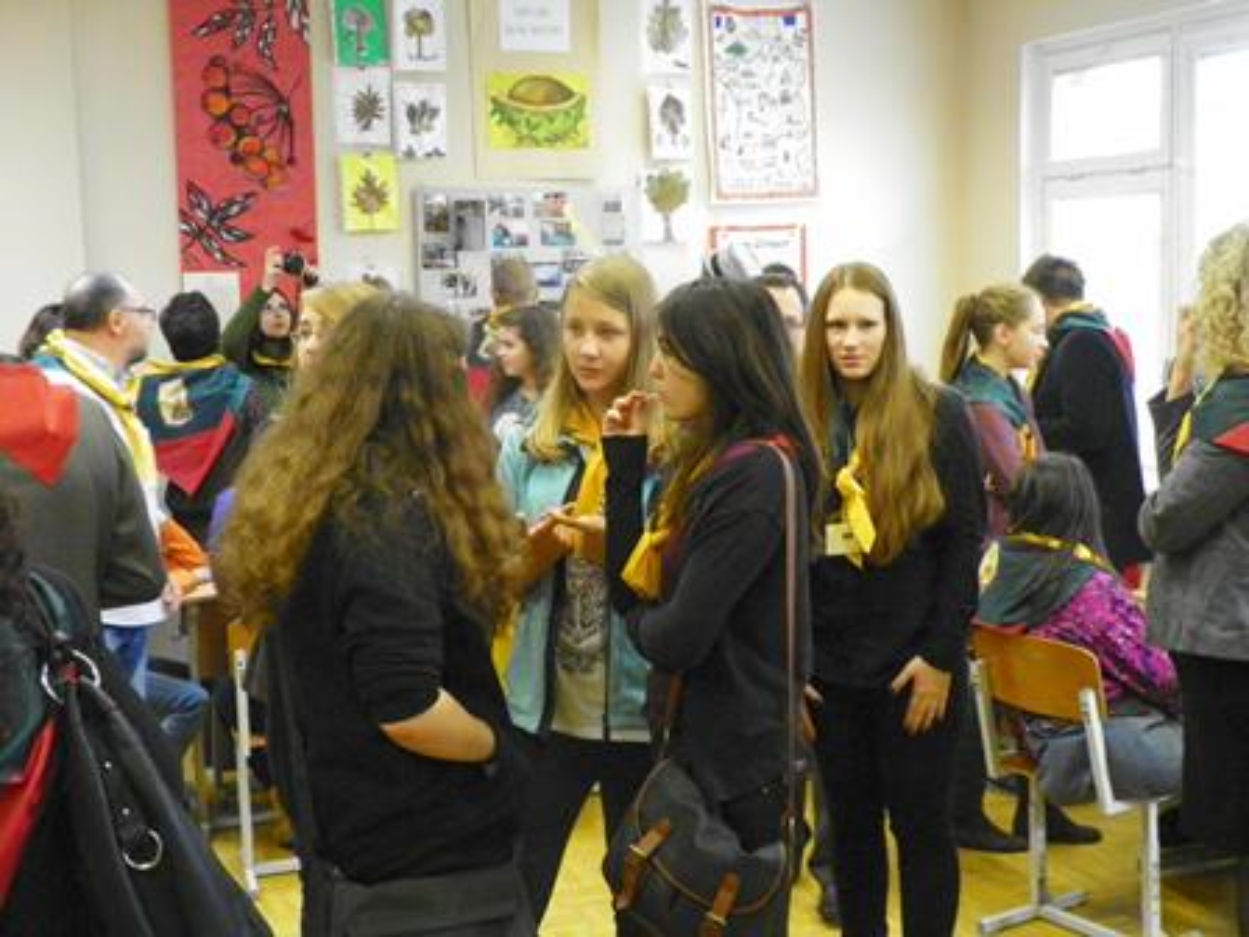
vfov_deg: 29.1
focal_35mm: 50
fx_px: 1804
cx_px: 624
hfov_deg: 38.2
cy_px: 468
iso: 500
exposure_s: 1/40
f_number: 3.5
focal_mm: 8.9
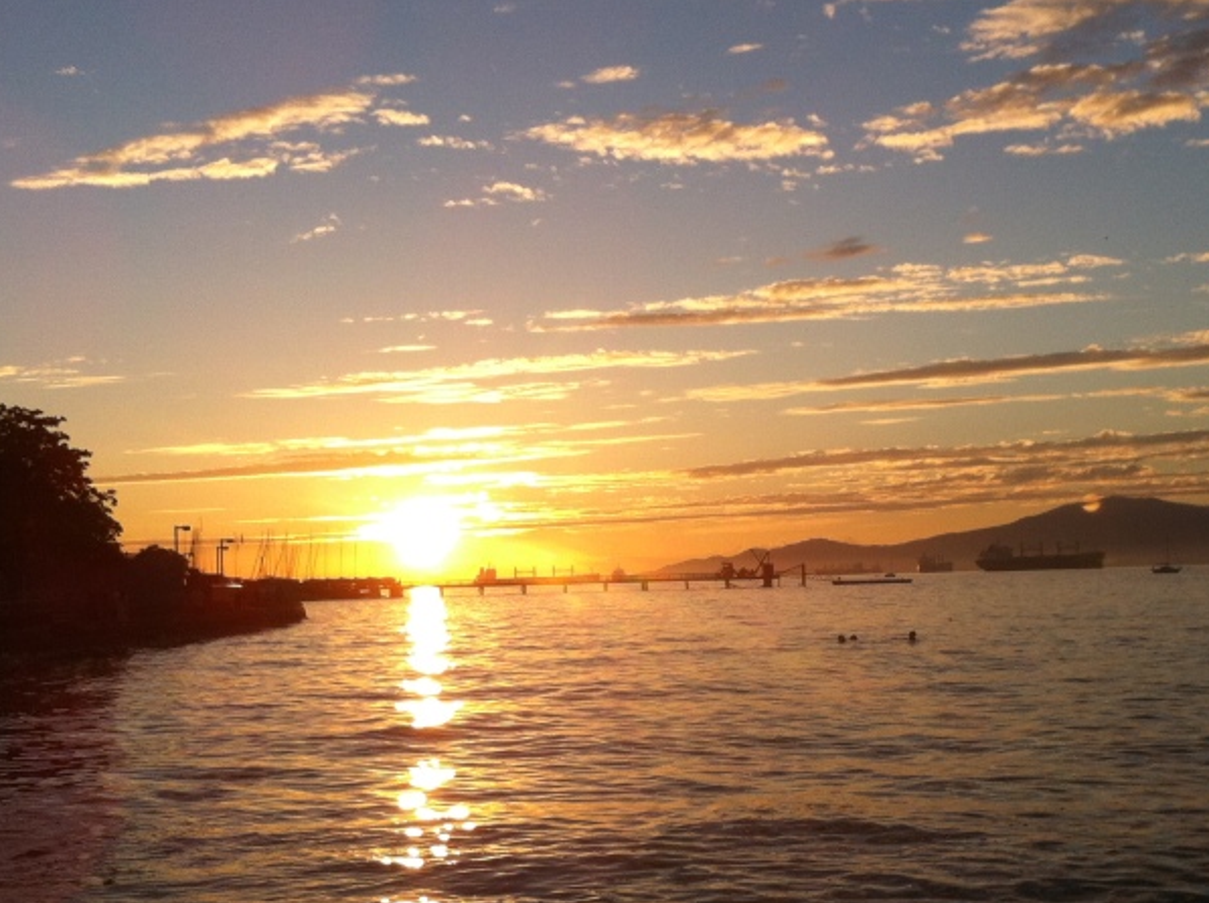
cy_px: 545
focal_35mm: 60
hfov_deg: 32.1
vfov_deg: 24.3
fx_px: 2093
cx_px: 751
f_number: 2.8
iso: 80
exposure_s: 1/1160
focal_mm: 3.85
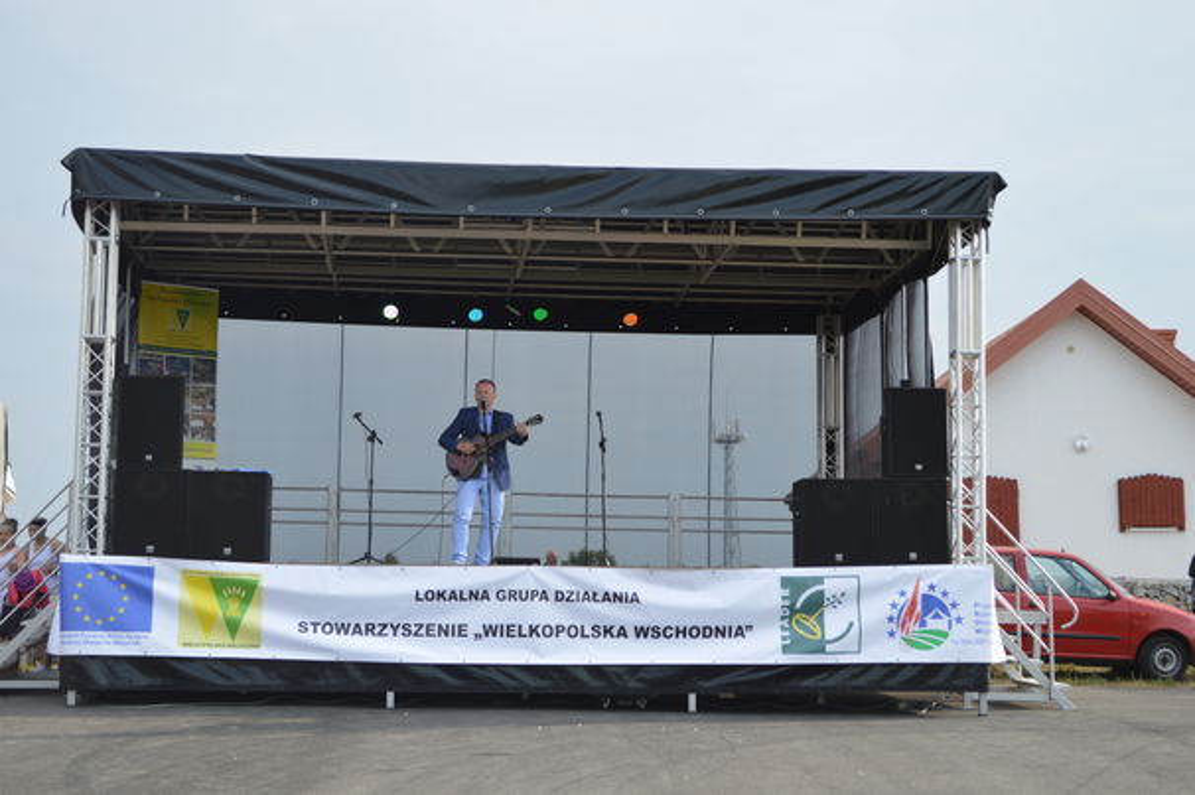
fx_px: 1990
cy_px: 398
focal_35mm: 60
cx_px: 598
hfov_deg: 33.4
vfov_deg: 22.6
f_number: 6.3
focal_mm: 40
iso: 100
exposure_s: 1/160
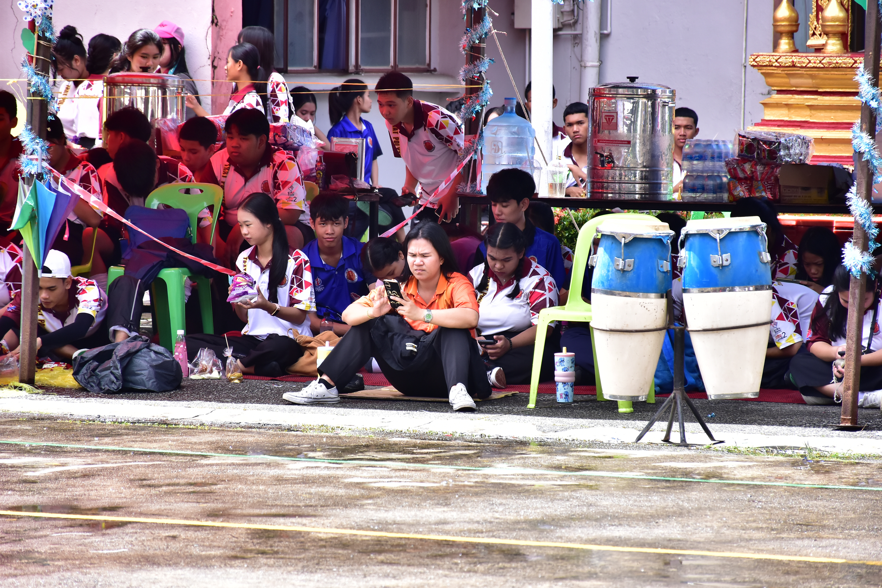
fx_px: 5145
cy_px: 294
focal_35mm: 210
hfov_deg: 9.8
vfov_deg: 6.5
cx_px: 441
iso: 400
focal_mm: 140
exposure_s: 1/500
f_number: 5.6
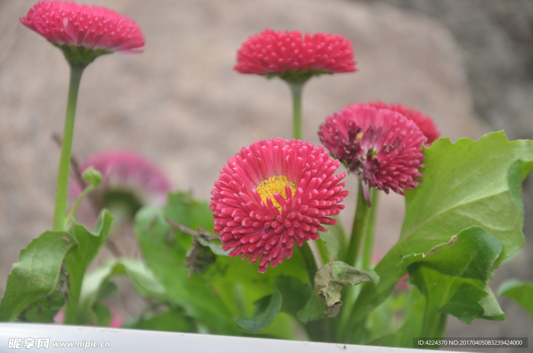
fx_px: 2327
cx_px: 266
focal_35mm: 158
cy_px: 176
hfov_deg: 13.1
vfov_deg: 8.7
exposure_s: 1/250
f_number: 5.6
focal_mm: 105
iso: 560
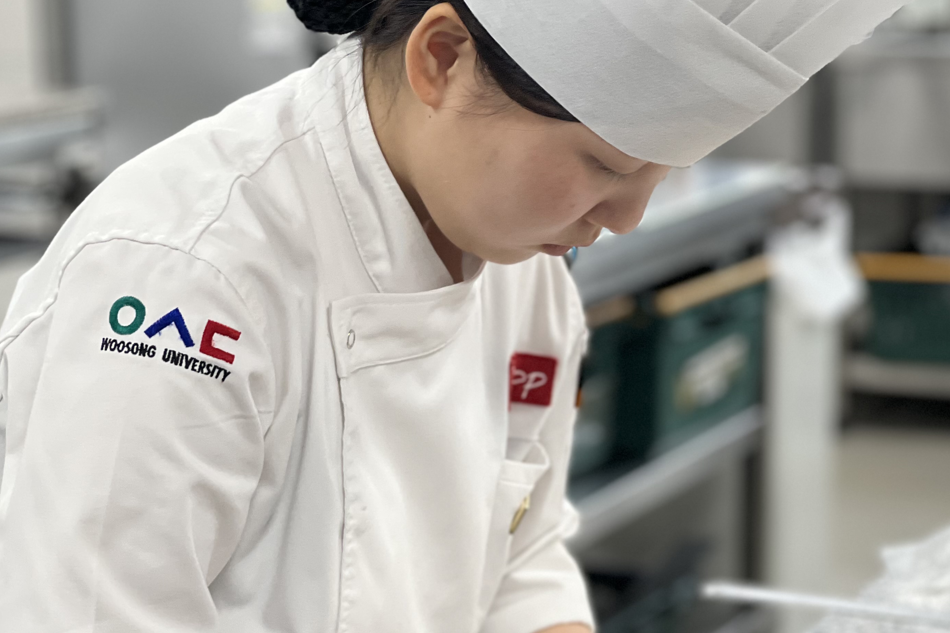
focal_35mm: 117
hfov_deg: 17.5
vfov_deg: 11.7
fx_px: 3087
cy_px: 513
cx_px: 514
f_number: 2.8
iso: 160
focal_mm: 9
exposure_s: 1/60
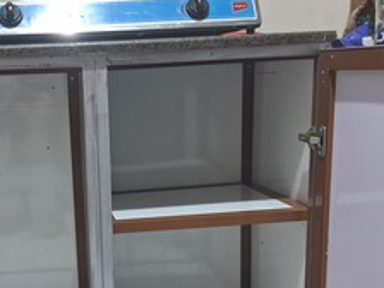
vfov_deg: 27.2
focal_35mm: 53
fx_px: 588
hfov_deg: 35.2
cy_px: 207
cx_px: 87
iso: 400
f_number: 1.8
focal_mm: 3.98
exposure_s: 1/33
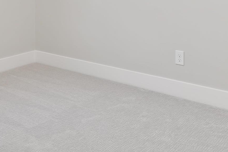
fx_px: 336
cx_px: 61
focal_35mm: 53
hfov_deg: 36.7
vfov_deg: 23.1
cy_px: -38
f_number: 6.3
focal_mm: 10
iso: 320
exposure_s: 1/2.5
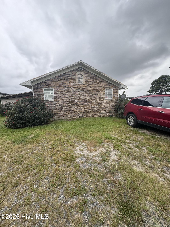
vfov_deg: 102.1
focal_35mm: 14
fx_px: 92
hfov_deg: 85.7
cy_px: 114
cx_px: 85
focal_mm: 2.22
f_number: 2.2
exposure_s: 1/533
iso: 64
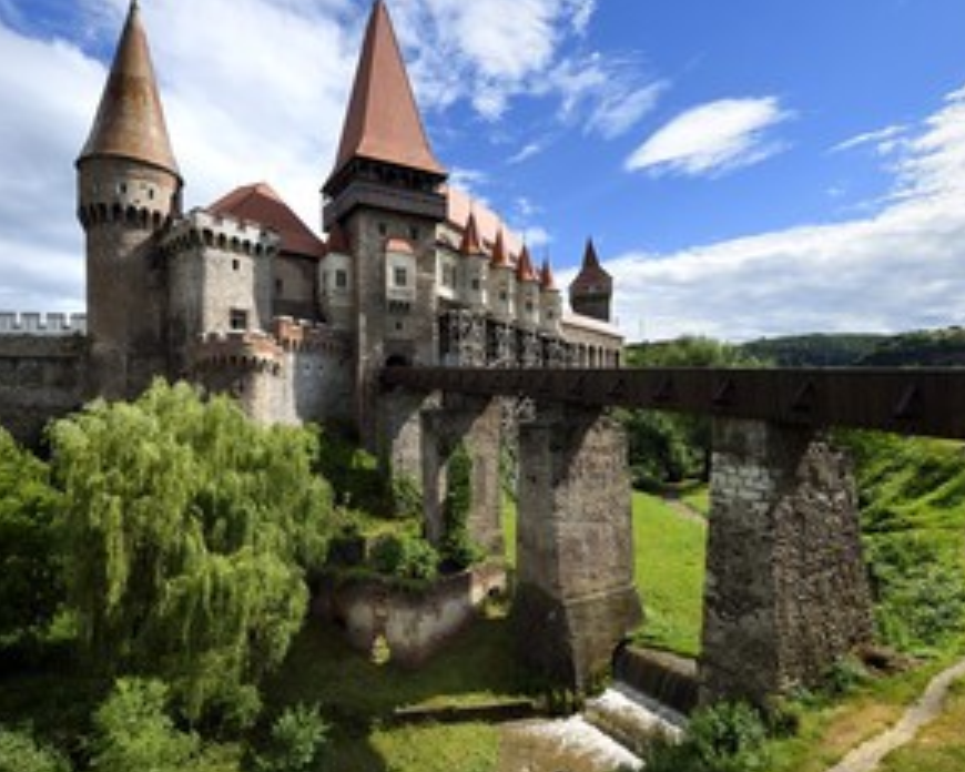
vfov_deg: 70.8
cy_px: 406
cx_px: 453
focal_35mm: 19
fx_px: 543
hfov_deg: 83.2
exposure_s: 1/200
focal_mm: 14
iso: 200
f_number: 16
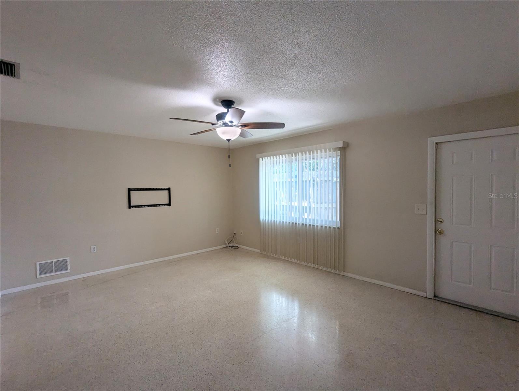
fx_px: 240
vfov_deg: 78.2
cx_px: 260
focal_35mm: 16
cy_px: 196
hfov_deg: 94.4
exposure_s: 1/120
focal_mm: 2.35
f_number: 2.2
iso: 180
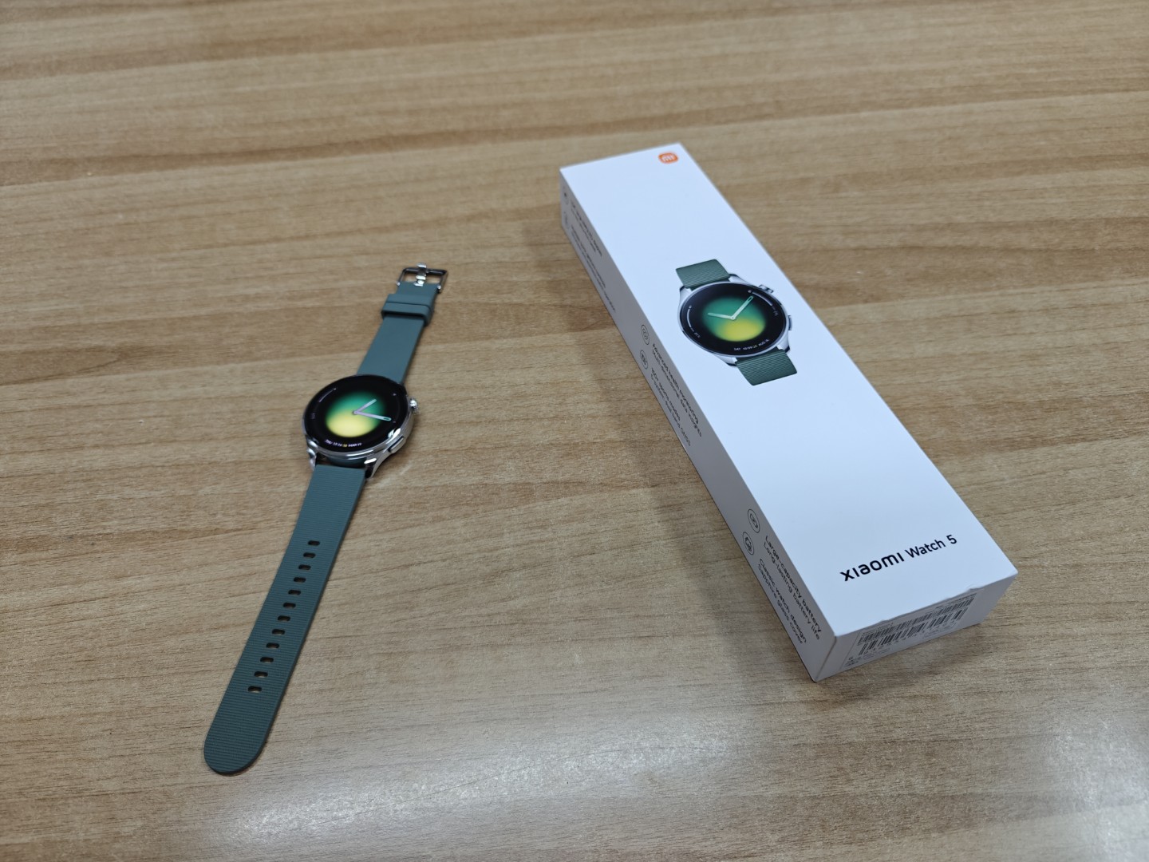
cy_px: 431
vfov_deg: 58.9
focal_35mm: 23
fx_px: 763
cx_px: 574
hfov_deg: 73.9
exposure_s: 1/100
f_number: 1.6
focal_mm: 6.06
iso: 250
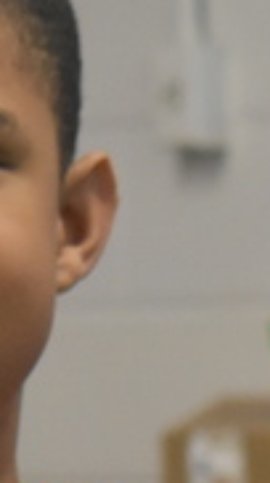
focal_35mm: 424
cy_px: 728
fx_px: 5412
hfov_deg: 2.9
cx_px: -40
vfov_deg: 5.1
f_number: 5.3
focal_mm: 48
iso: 2500
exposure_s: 1/125
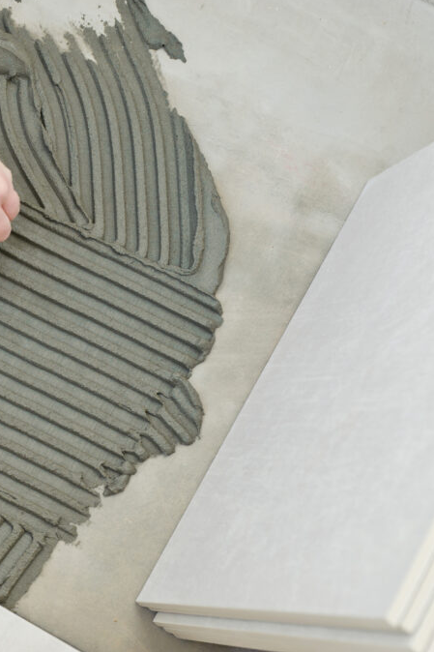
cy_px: 325
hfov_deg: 17.0
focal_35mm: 79
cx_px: 26
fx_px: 1429
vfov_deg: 25.7
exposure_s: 1/60
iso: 250
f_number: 5
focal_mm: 52
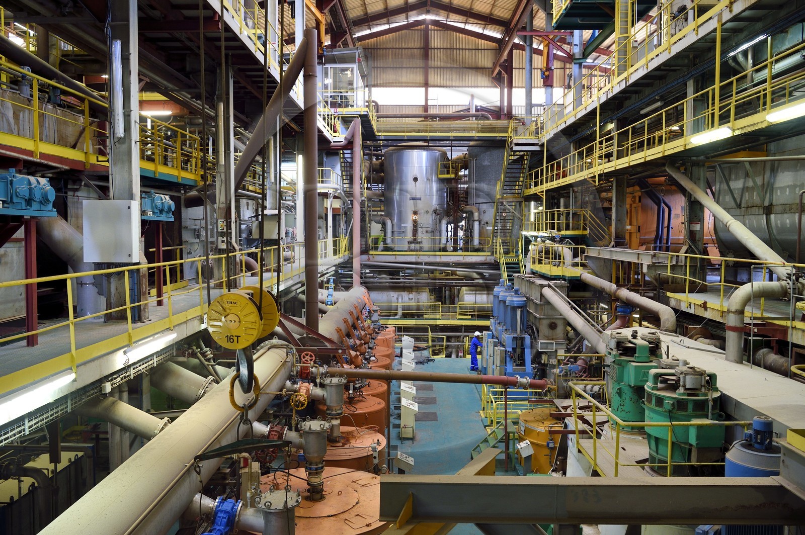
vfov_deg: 42.3
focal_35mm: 31
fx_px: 693
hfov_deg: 60.3
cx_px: 402
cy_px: 268
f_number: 7.1
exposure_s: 1/25
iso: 800
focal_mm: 31
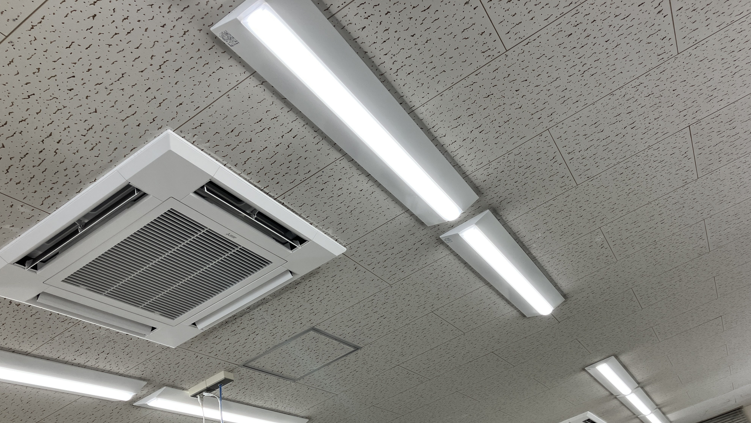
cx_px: 370
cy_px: 285
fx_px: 617
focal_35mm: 31
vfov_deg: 37.3
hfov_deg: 62.6
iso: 40
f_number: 1.8
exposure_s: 1/100
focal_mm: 3.99
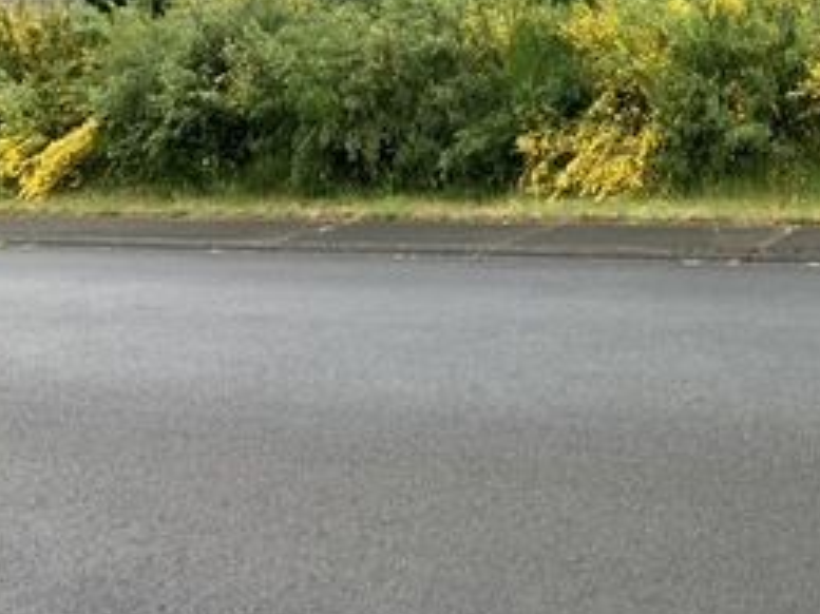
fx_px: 1279
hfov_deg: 33.5
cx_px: 750
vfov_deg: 26.1
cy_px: 62
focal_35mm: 54
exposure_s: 1/387
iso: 32
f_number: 1.8
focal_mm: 3.99
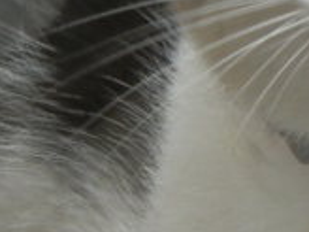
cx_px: 448
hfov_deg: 2.7
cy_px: -34
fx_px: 6472
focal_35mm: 725
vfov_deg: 2.1
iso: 160
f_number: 4.6
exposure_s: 1/80.8
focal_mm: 20.9
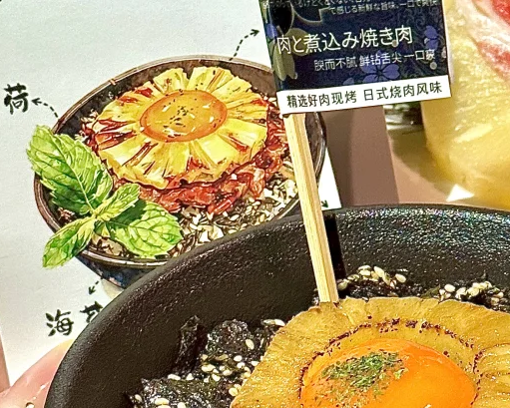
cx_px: 446
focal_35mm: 132
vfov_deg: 11.7
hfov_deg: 14.5
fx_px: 1993
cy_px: 176
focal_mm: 6.86
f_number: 1.78
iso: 250
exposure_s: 1/33
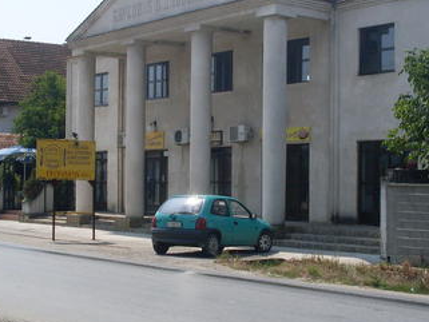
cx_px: 211
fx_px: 880
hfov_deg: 27.4
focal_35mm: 71
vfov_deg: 20.7
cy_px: 150
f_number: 8.4
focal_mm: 6.3
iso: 80
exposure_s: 1/250
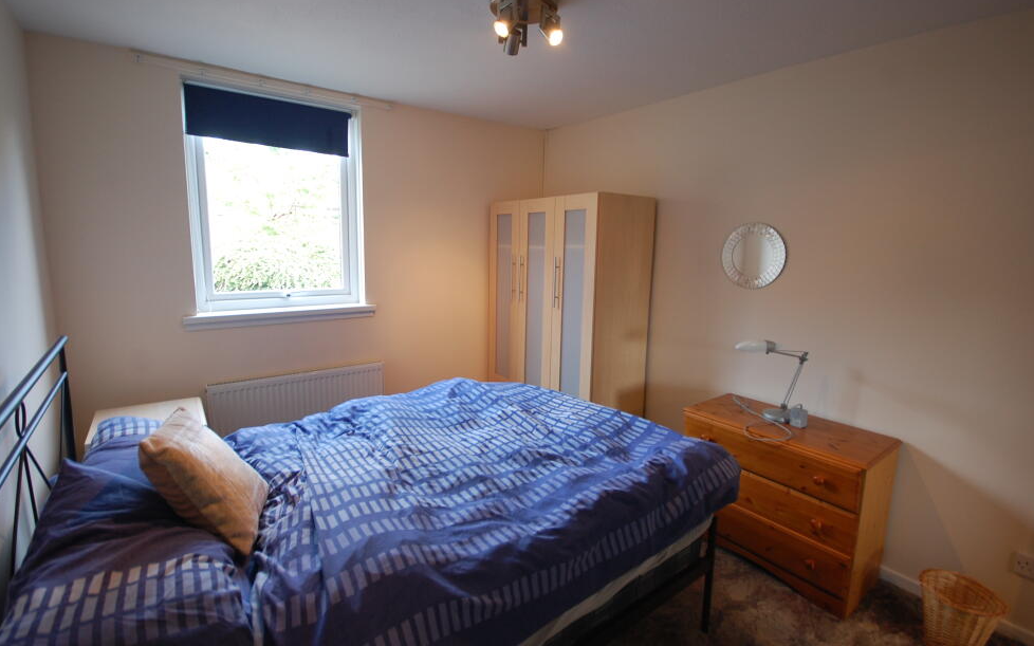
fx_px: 451
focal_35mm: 16
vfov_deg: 71.2
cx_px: 520
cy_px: 304
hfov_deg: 97.8
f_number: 4
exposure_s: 1/40
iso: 400
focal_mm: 10
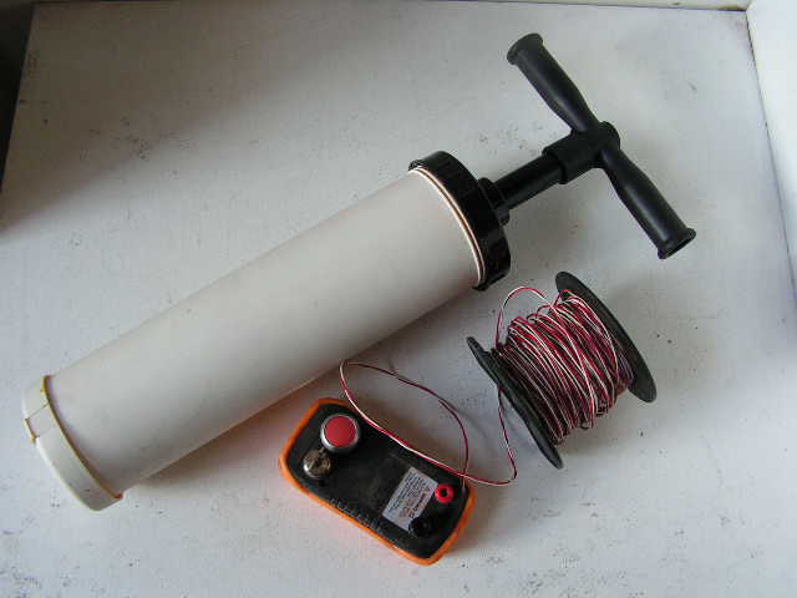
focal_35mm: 36
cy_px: 299
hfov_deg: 51.4
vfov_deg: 39.7
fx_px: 829
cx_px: 398
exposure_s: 1/50
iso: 125
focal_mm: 6
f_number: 3.2
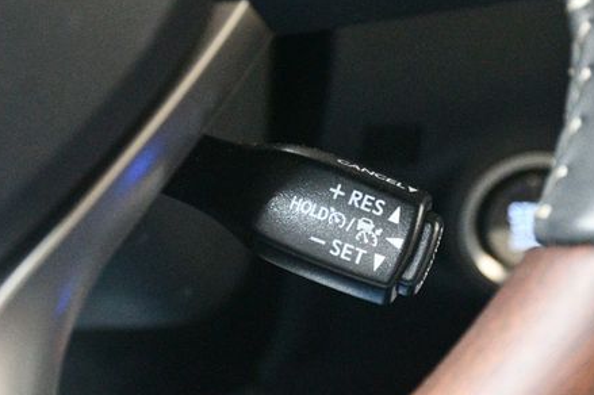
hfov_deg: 19.5
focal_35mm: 105
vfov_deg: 13.0
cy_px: 218
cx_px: 330
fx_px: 1731
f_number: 4.5
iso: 12800
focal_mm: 48
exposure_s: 1/25
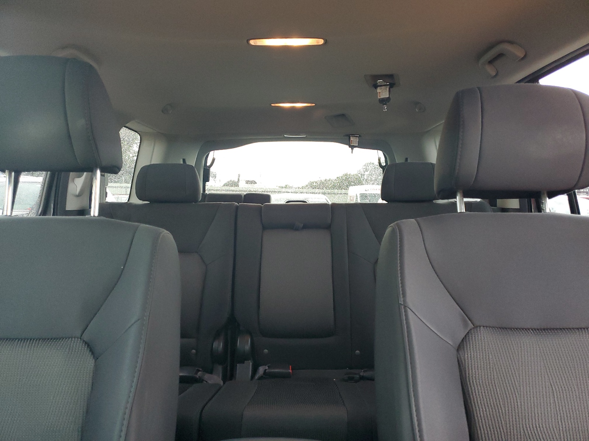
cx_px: 294
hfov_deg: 67.3
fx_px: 442
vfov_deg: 53.1
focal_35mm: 26
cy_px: 220
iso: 272
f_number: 1.5
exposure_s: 1/60.2
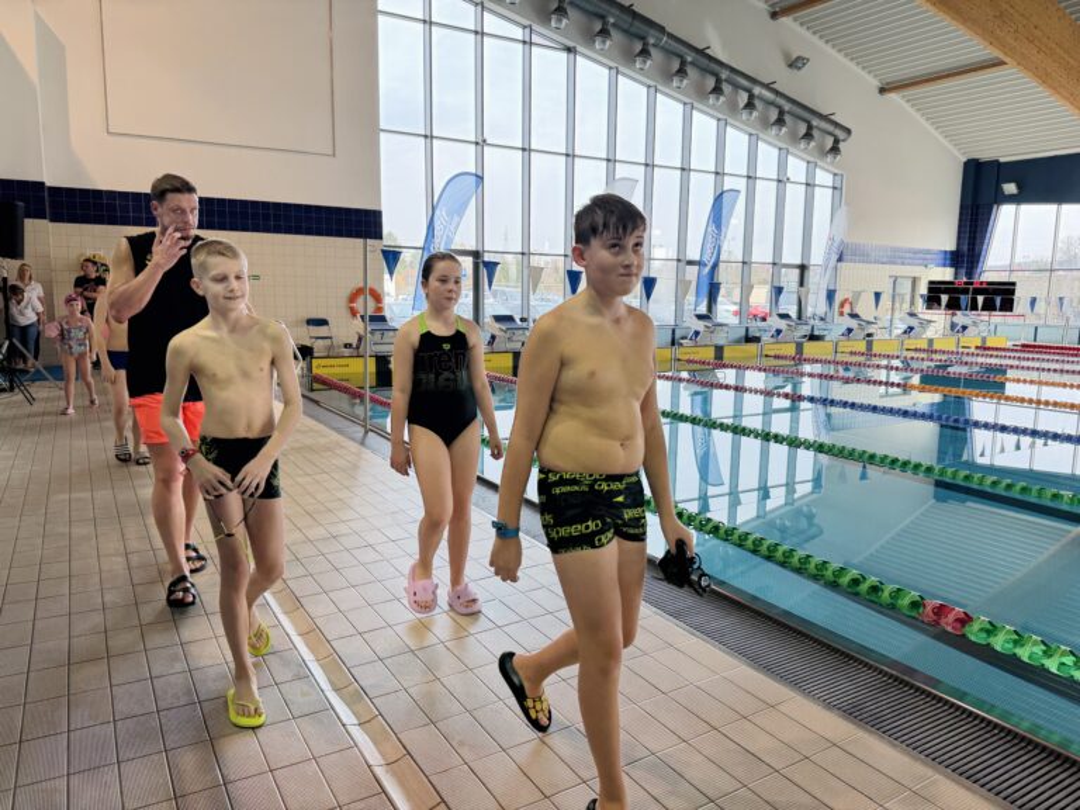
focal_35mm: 24
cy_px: 405
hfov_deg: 71.6
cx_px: 540
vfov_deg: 56.8
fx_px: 749
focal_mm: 6.76
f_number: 1.78
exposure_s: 1/137
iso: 64
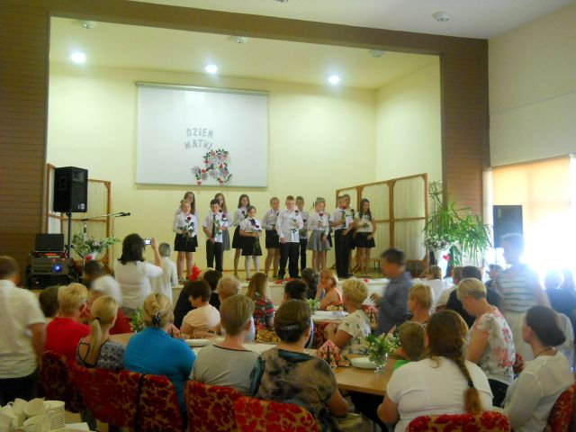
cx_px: 288
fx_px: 682
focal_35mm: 41
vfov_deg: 35.1
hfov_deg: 45.8
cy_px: 216
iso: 400
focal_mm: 6.72
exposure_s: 1/20
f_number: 3.1
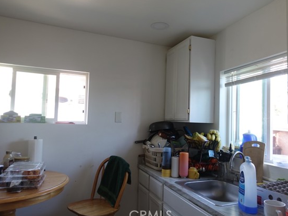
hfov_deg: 65.2
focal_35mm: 27
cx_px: 158
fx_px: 225
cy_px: 110
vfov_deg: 51.3
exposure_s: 1/30
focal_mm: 8.8
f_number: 2.8
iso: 125
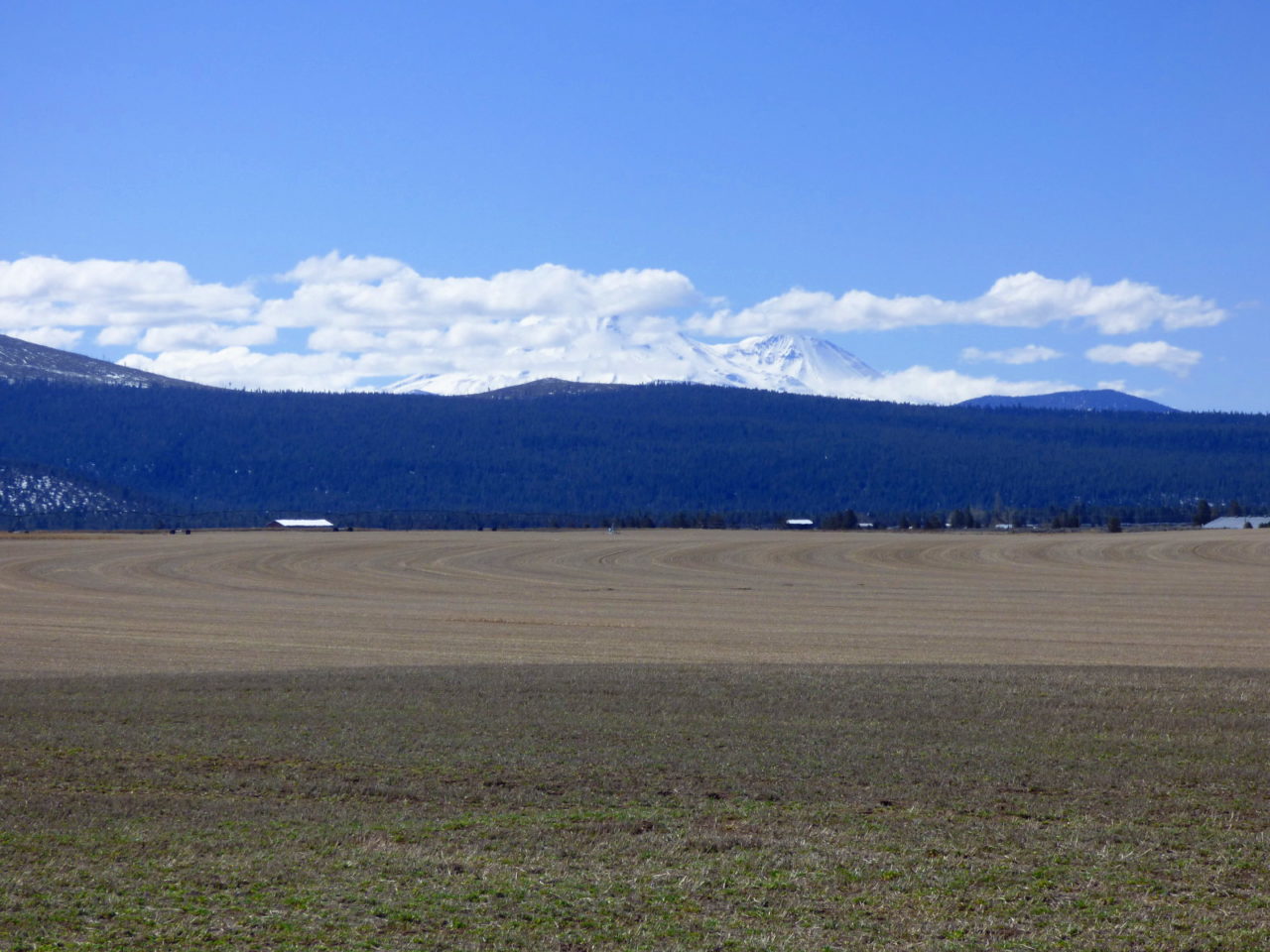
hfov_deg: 18.2
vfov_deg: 13.7
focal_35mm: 108
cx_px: 635
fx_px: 3962
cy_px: 476
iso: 100
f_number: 4.8
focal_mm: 17.86
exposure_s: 1/1000
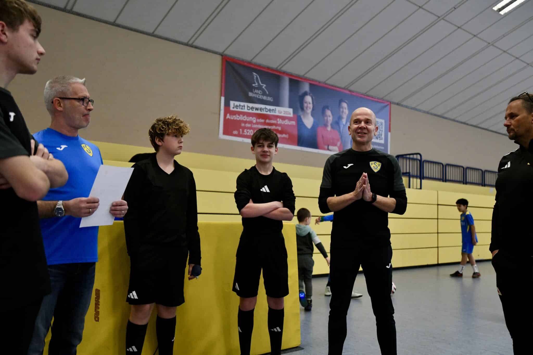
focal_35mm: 34
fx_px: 503
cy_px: 178
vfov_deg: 38.9
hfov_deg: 55.8
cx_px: 266
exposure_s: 1/800
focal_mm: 34
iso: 5000
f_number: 2.8
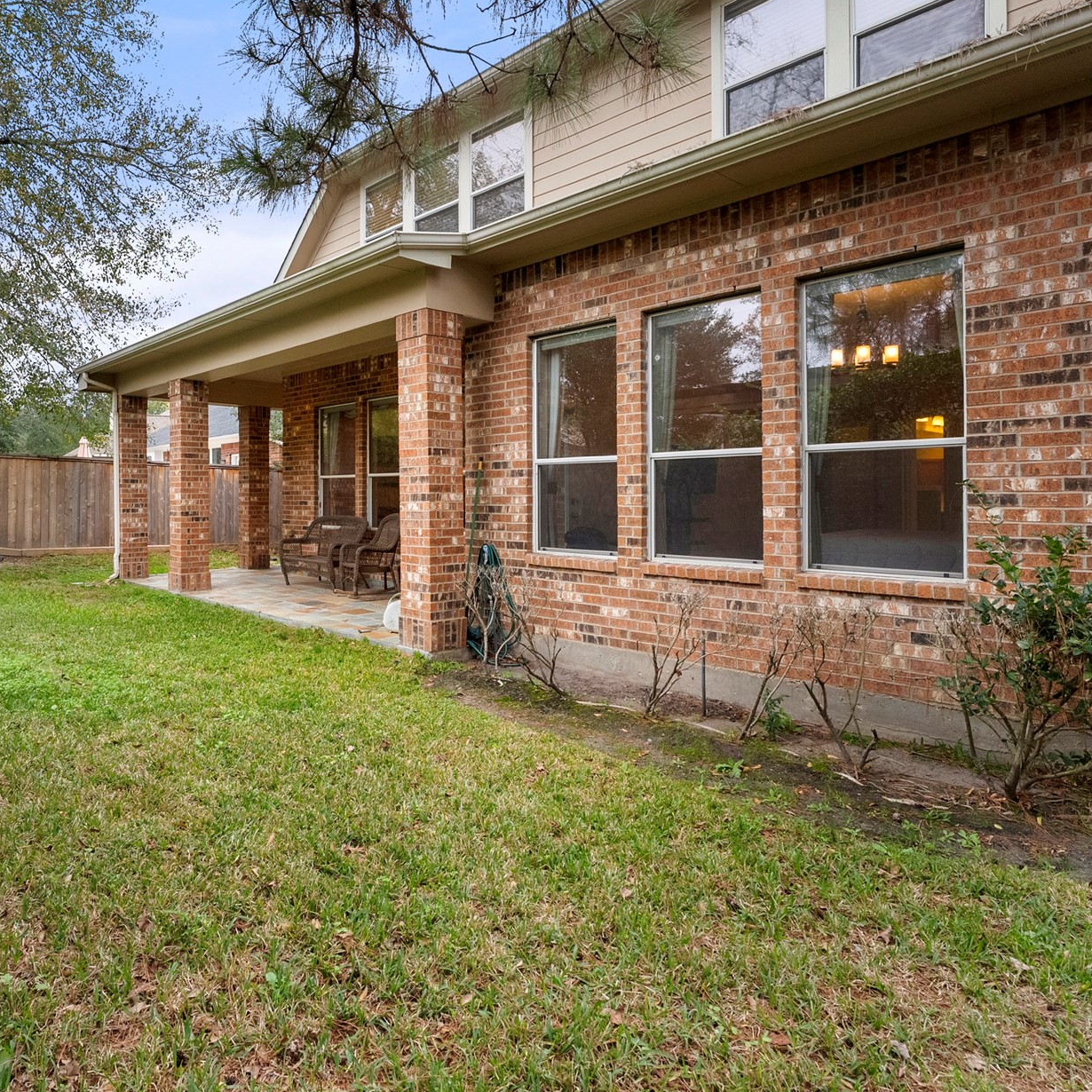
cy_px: 482
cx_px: 421
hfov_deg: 71.2
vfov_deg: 71.9
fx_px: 749
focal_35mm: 21
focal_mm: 14
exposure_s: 1/100
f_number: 8
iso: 800
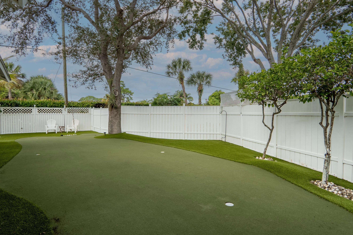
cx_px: 176
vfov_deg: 67.4
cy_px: 118
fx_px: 176
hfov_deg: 90.0
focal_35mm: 18
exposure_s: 1/5000
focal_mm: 12
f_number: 9
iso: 200
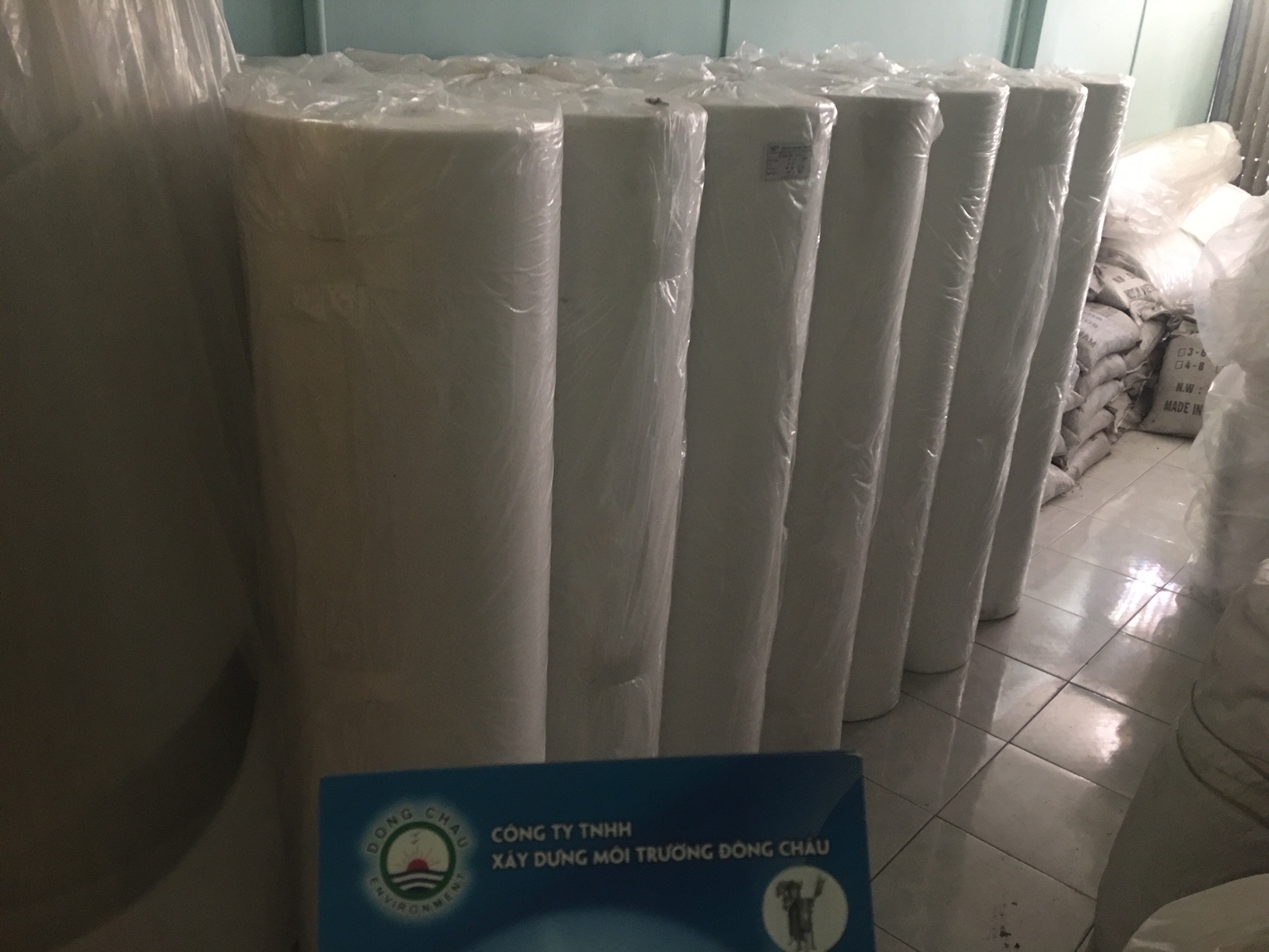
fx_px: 1063
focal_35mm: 29
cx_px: 634
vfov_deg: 48.2
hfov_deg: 61.7
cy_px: 476
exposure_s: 1/8
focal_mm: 4.15
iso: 125
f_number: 2.2
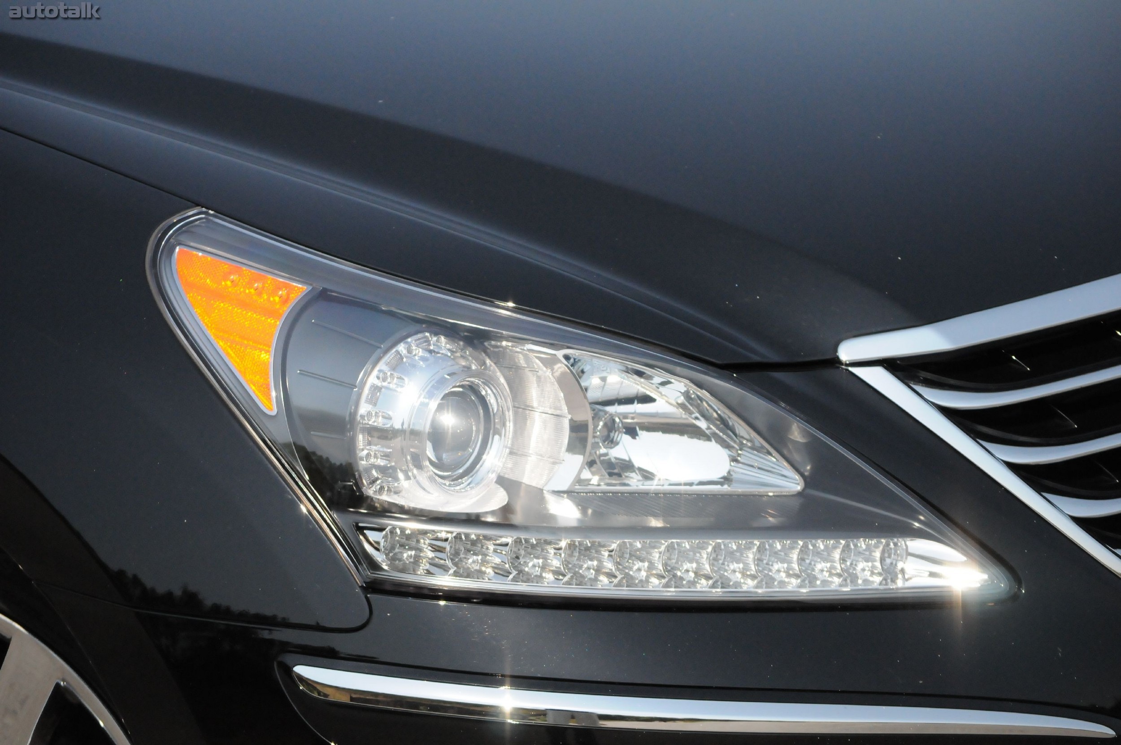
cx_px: 560
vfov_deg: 12.7
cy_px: 372
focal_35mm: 108
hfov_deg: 18.9
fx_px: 3359
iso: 2000
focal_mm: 72
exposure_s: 1/8000
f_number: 5.6
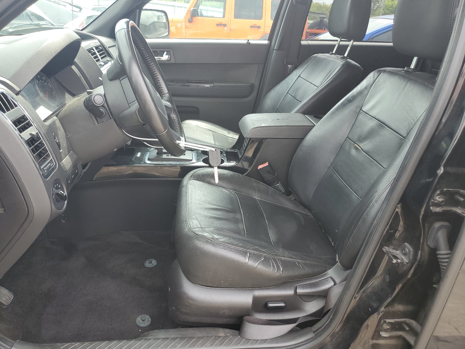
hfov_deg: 67.3
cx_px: 232
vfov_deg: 53.1
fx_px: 349
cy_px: 174
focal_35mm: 26
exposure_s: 1/385
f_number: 1.5
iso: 50
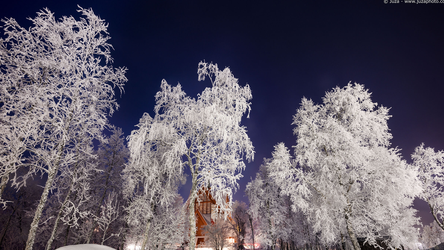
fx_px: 177
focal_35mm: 15
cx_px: 225
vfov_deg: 69.9
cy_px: 149
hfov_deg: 103.0
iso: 100
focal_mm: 14
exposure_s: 30
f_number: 11
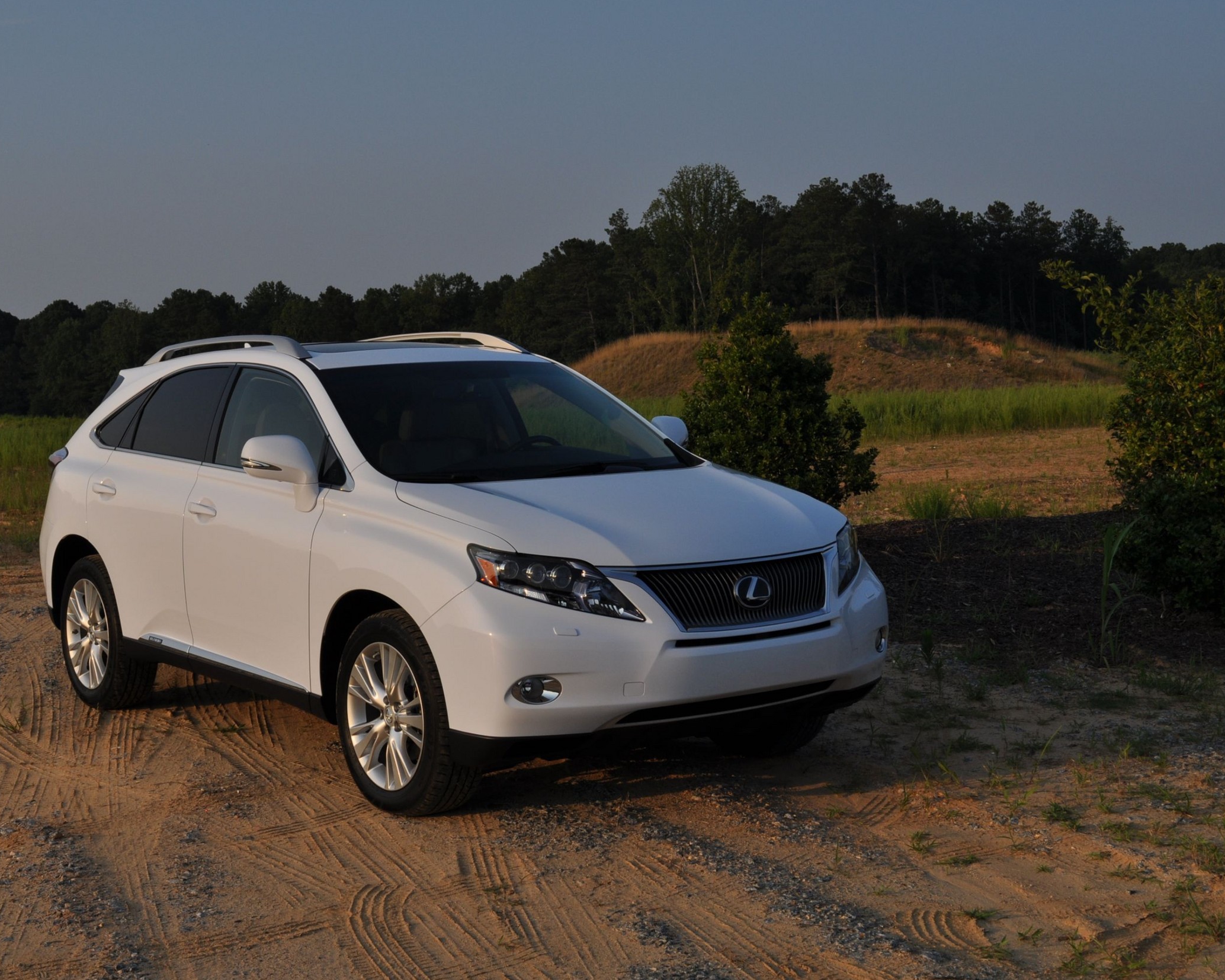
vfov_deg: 29.7
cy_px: 489
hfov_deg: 36.6
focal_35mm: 51
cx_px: 508
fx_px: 1849
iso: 200
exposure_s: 1/400
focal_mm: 30
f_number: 10
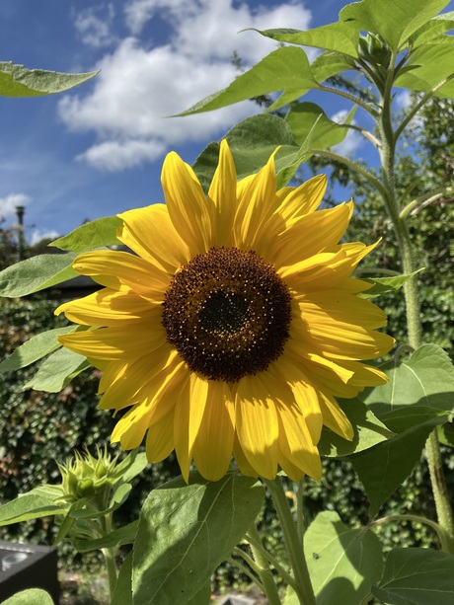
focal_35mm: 28
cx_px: 227
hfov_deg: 49.8
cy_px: 302
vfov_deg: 63.4
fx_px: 489
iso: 32
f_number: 1.8
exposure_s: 1/2114
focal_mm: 3.99
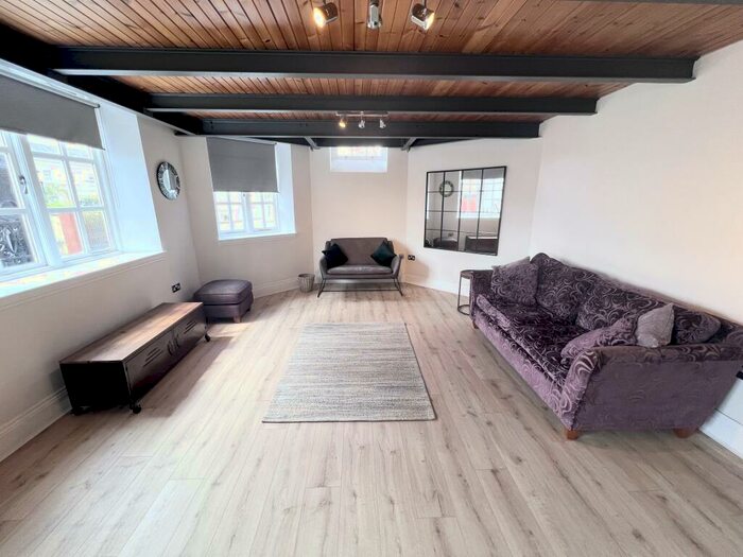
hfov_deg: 106.2
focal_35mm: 13
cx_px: 372
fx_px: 279
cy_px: 278
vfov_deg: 89.9
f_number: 1.8
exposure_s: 1/99
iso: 80
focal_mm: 1.57
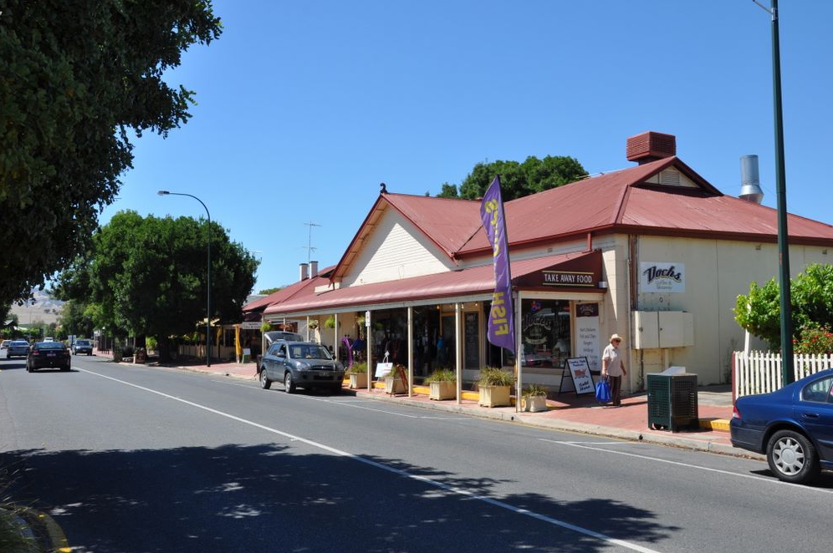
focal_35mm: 37
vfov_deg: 35.9
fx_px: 855
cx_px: 417
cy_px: 271
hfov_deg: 51.9
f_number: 13
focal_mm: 24
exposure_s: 1/160
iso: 200
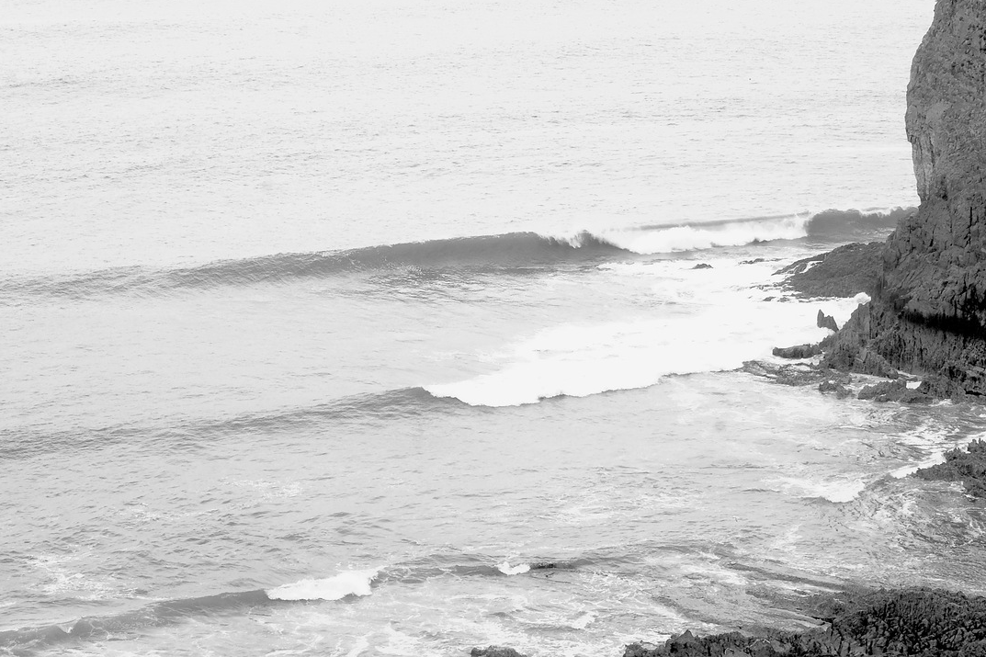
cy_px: 236
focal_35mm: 91
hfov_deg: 22.4
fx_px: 2492
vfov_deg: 15.0
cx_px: 556
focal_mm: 40.7
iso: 1250
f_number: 22
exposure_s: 1/60
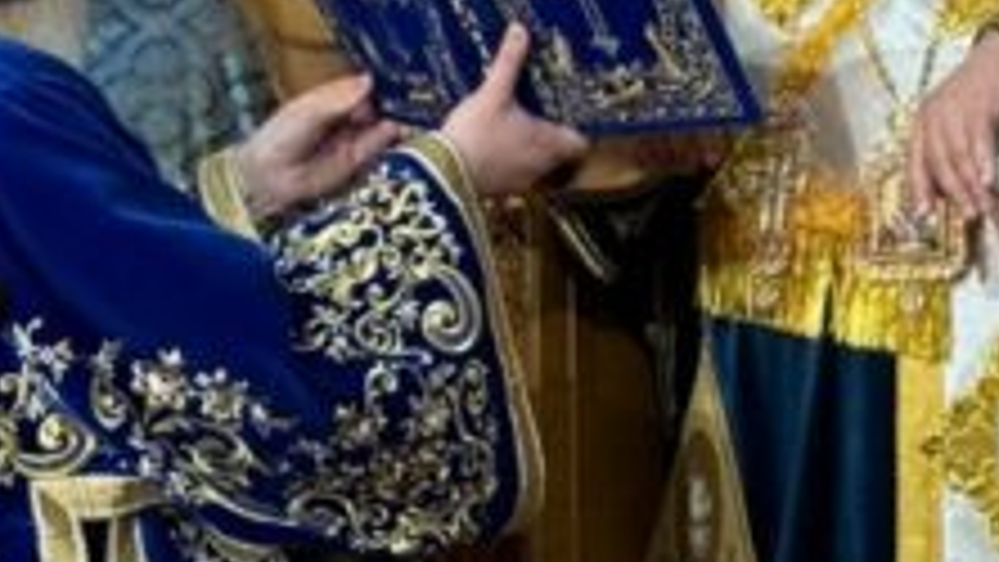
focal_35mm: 177
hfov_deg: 12.0
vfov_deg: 6.8
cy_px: -124
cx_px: 1066
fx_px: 4690
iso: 250
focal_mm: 6.86
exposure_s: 1/50
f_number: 1.78
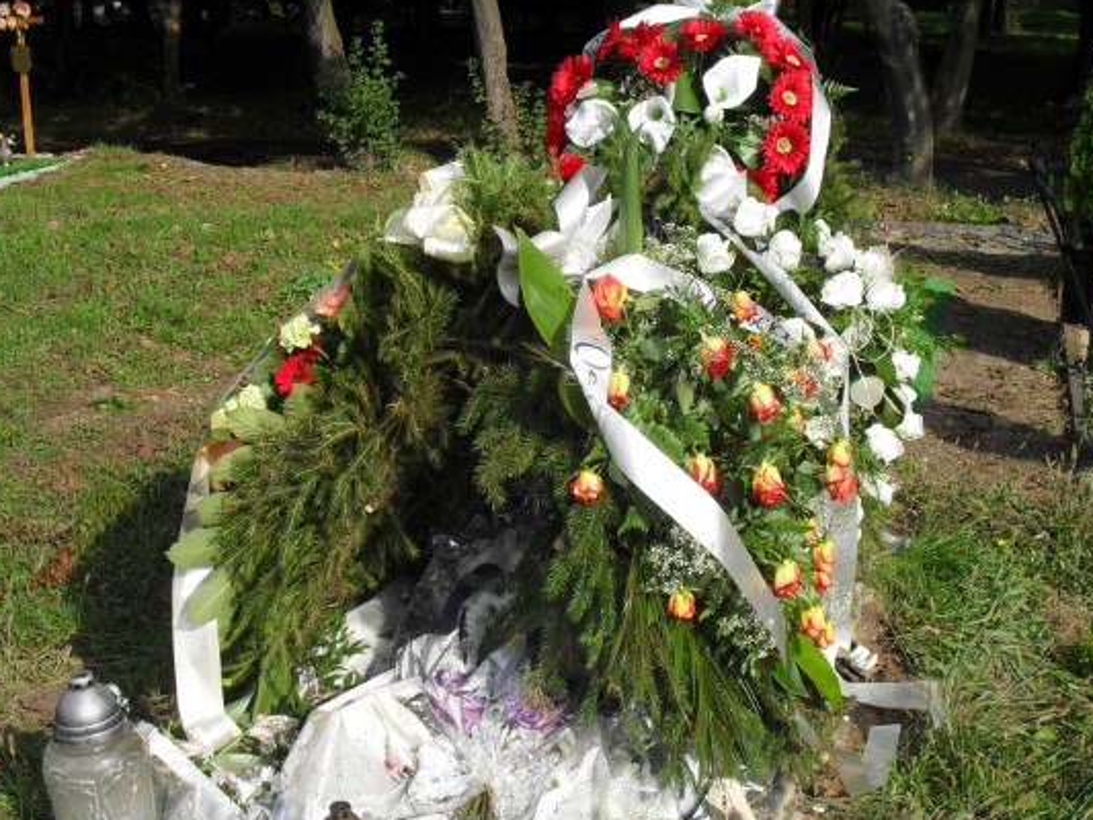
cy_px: 383
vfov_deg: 34.4
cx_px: 630
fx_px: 1326
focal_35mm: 42
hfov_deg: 44.6
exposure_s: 1/180
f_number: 8.4
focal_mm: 6.3
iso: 100
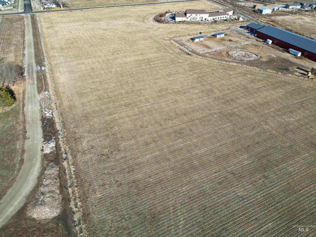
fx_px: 219
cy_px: 118
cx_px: 158
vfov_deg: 56.8
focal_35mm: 24
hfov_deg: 71.6
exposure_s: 1/2000
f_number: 1.7
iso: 100
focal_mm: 6.72
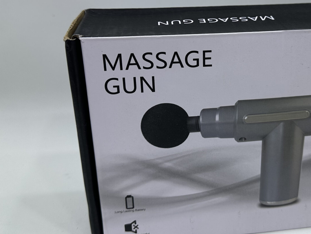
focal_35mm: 45
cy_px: 90
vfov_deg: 32.1
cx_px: 211
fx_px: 404
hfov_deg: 41.5
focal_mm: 6.86
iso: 64
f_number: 1.78
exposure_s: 1/120
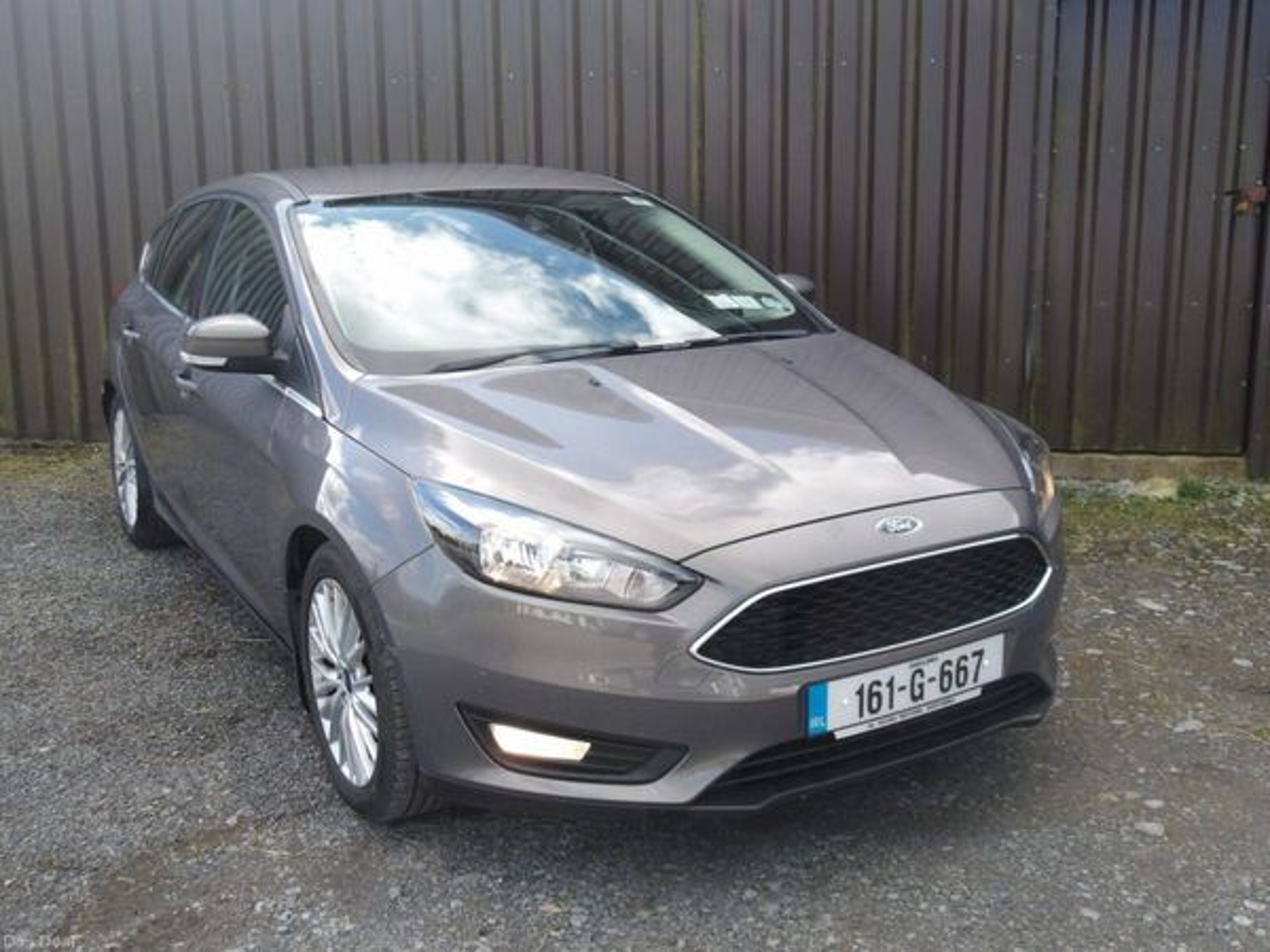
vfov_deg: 41.8
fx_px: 1247
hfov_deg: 54.0
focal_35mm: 34
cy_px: 476
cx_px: 635
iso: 100
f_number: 3.3
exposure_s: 1/345
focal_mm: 6.1
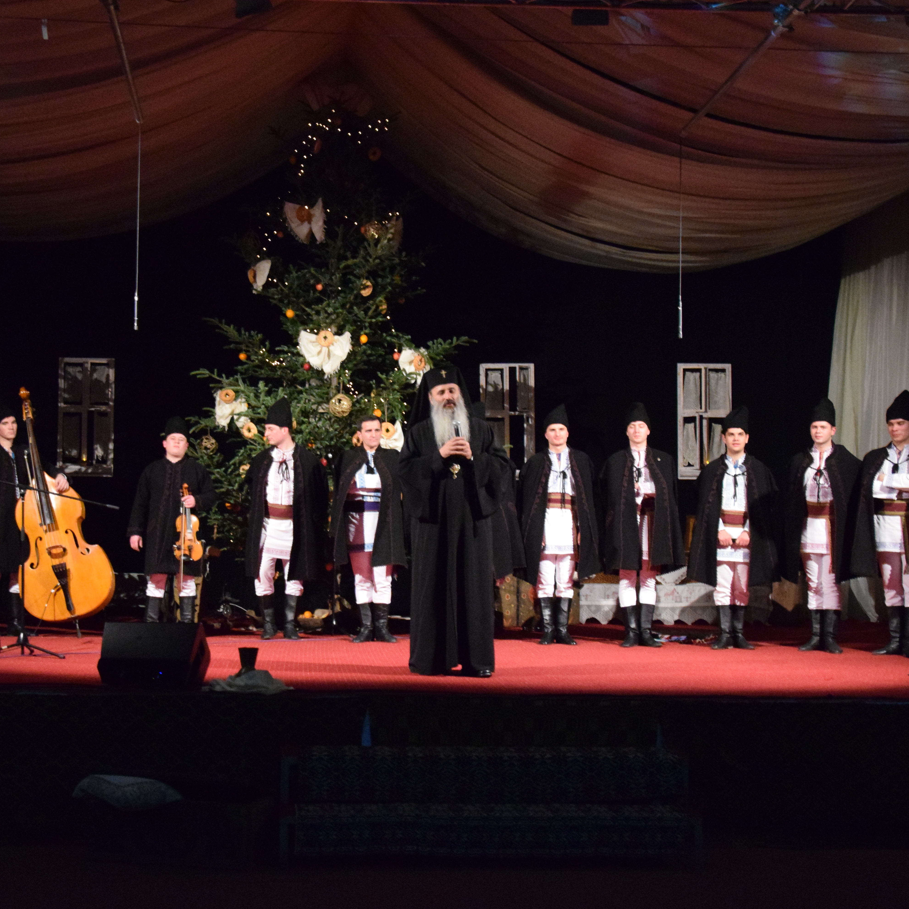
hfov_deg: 33.9
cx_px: 376
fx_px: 1485
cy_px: 455
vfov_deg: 34.0
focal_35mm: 50
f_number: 5.6
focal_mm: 26
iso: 6400
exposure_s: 1/50
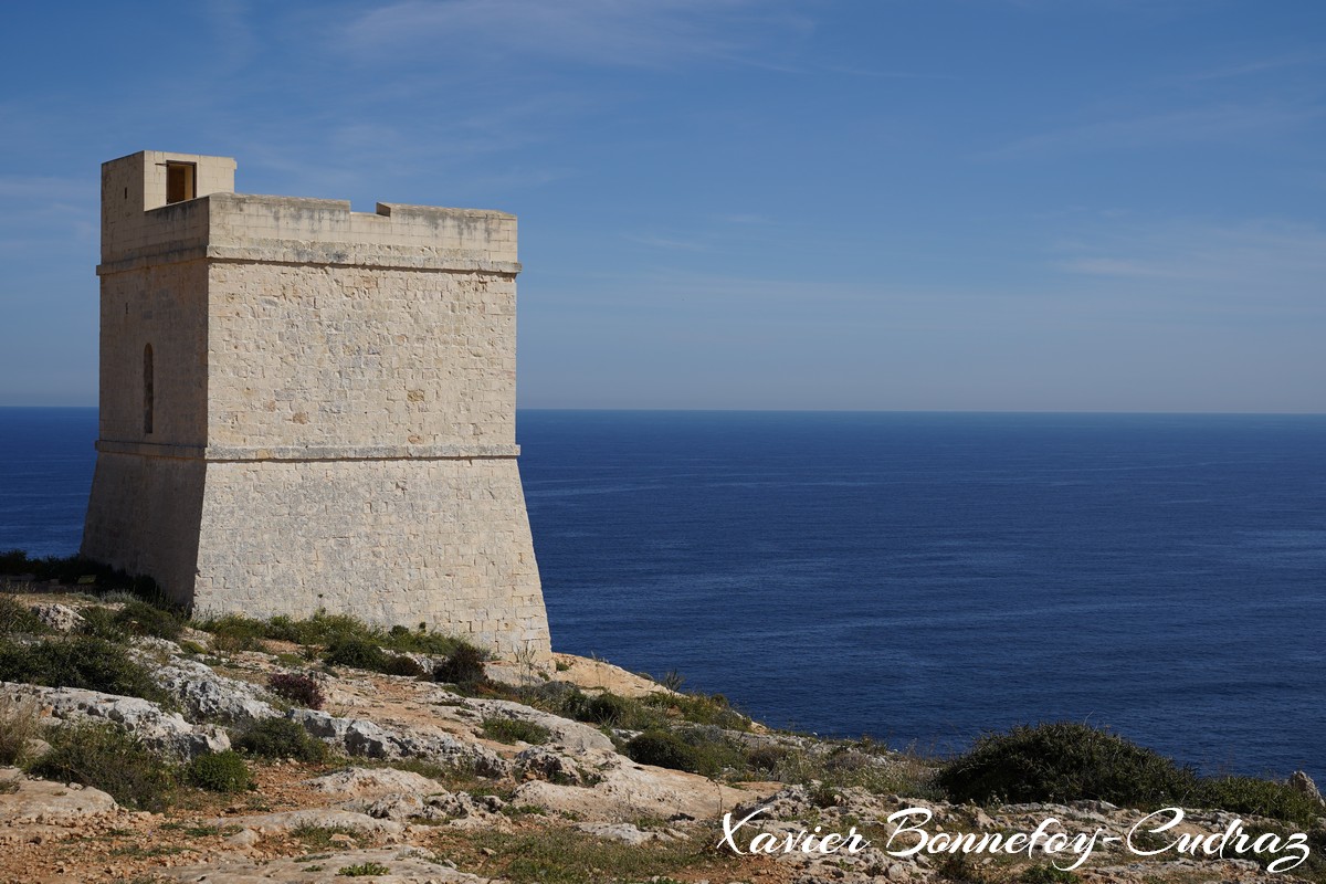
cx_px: 663
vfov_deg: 26.0
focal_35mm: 52
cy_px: 442
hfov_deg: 38.2
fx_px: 1915
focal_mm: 52
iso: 100
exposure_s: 1/800
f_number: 7.1
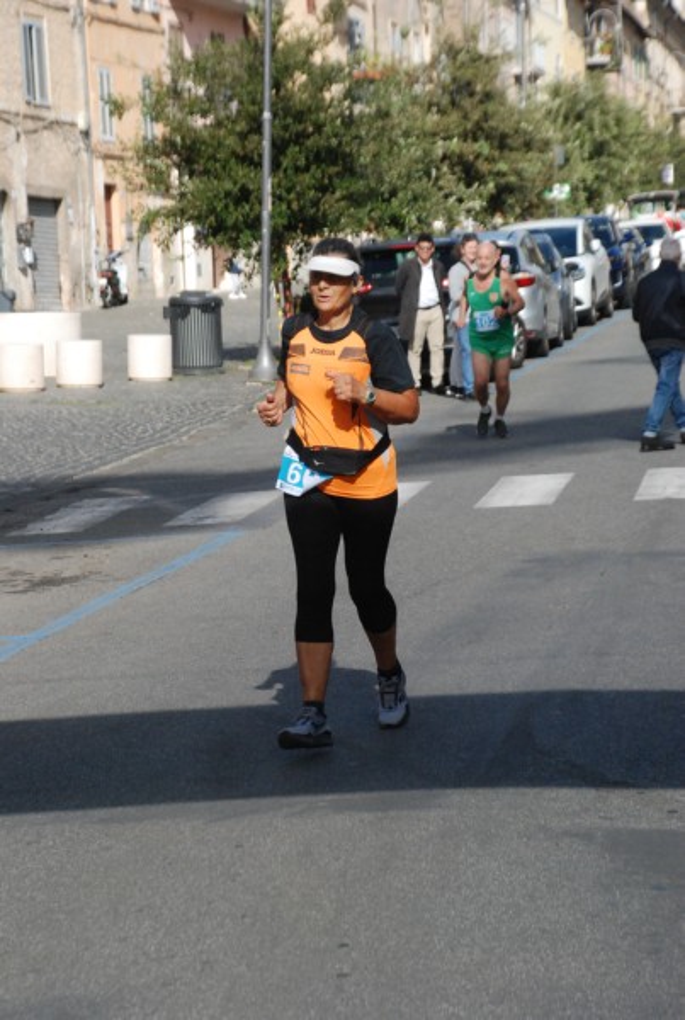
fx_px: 3407
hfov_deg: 11.5
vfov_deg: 17.0
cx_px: 342
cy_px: 510
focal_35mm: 120
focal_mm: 80
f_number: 7.1
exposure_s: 1/2000
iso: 1000
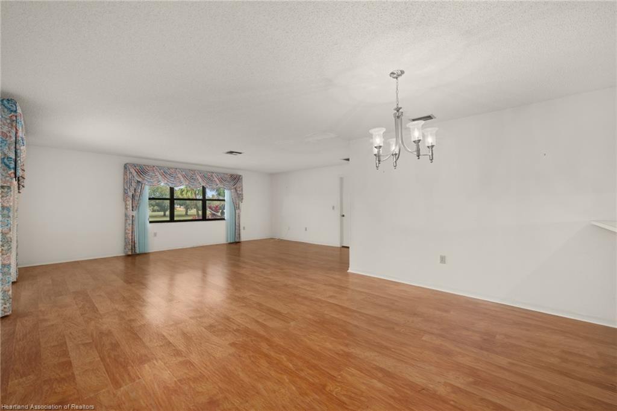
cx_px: 308
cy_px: 206
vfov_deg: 81.2
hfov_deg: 104.3
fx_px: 240
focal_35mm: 14
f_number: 11
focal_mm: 14
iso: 400
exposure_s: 1/4
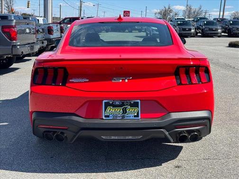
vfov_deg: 30.3
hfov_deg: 39.7
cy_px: 90
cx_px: 120
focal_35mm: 48
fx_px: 331
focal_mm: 6.76
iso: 64
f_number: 1.78
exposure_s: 1/2513
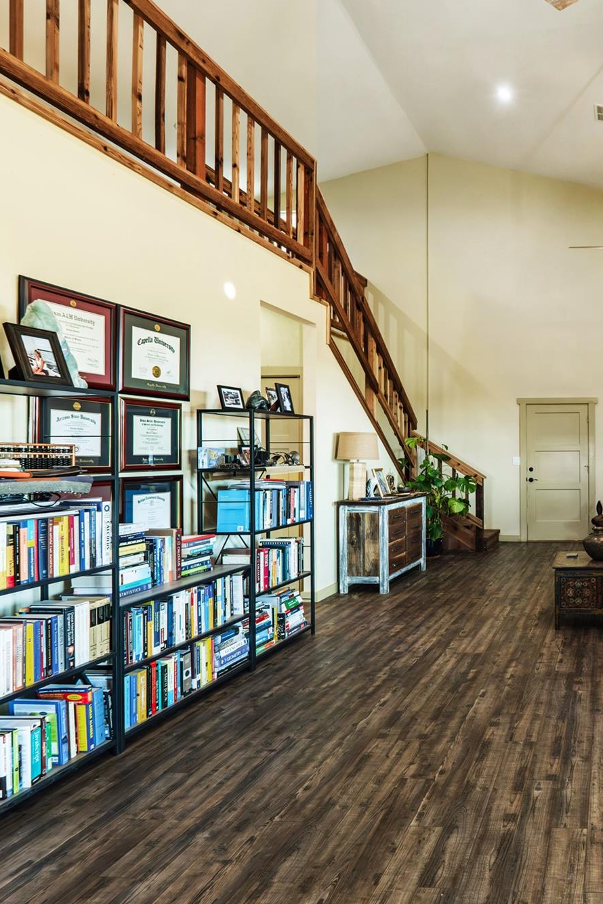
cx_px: 581
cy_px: 452
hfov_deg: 47.3
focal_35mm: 23
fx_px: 578
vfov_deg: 76.1
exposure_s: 1/50
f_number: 4
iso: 500
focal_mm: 10
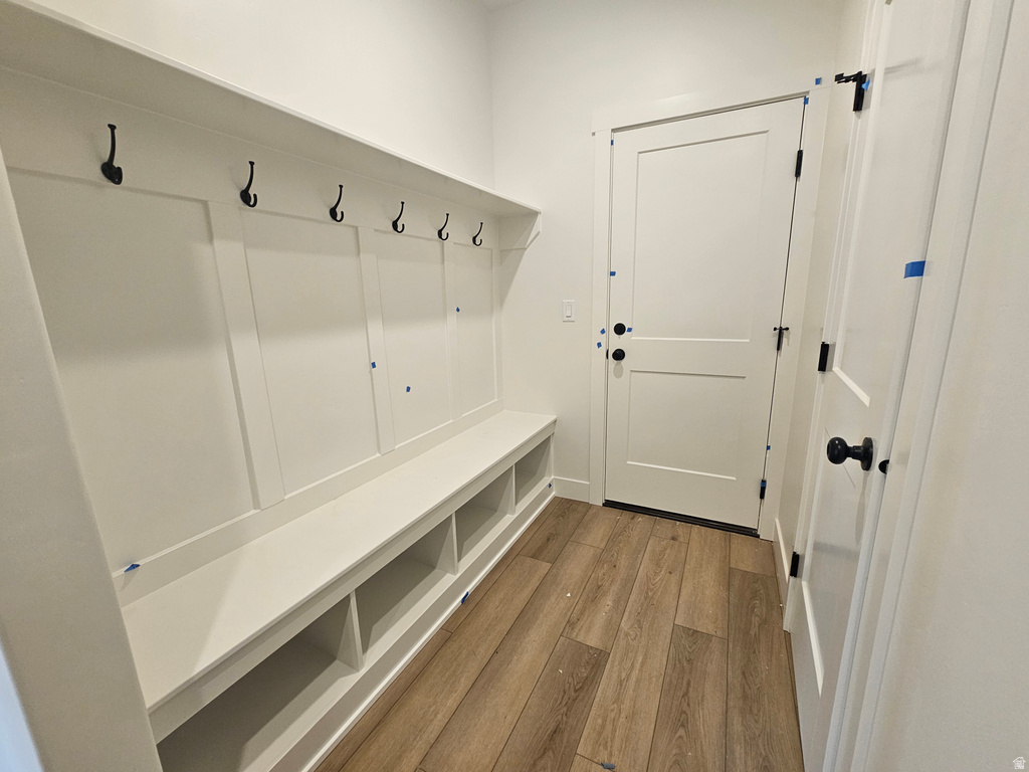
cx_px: 514
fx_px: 386
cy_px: 386
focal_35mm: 13
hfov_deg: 106.2
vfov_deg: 89.9
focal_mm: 2.2
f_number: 2.2
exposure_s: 1/60
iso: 160
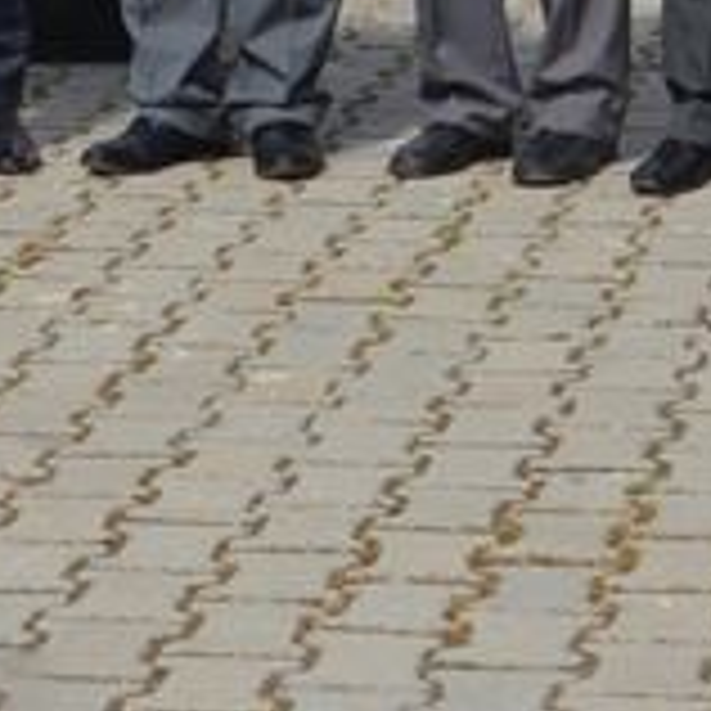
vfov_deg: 7.7
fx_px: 5030
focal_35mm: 216
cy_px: -763
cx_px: 306
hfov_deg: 8.1
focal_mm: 21
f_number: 7.1
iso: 100
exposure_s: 1/250
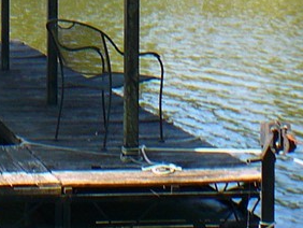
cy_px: 47
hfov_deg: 14.0
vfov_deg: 11.6
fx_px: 1113
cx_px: -220
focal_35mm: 127
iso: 80
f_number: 2.8
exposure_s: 1/250
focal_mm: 5.2
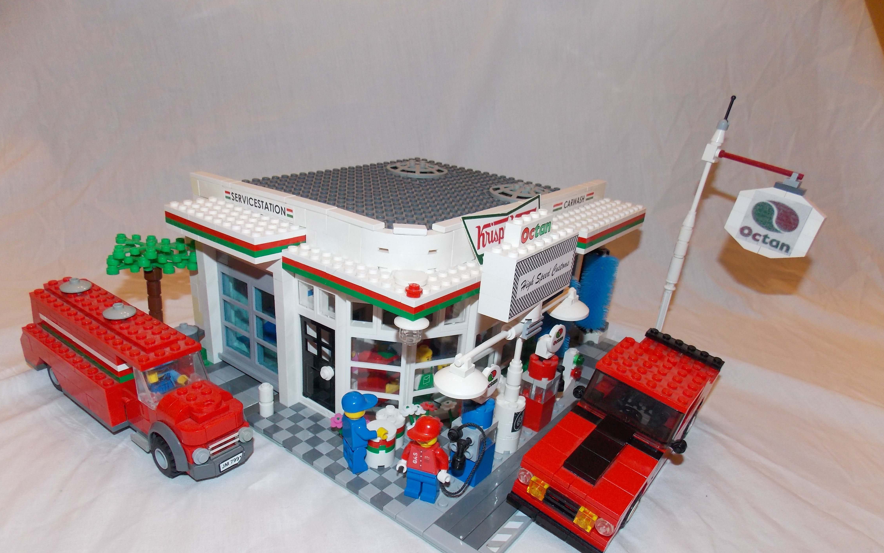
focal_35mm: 25
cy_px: 335
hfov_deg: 72.5
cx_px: 436
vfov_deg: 48.9
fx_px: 602
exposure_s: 1/30
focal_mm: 4
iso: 200
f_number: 3.1
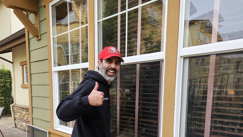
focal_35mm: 34
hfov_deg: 58.0
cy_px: 120
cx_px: 122
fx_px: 219
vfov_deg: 33.0
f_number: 1.8
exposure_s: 1/417
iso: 40
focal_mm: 5.4
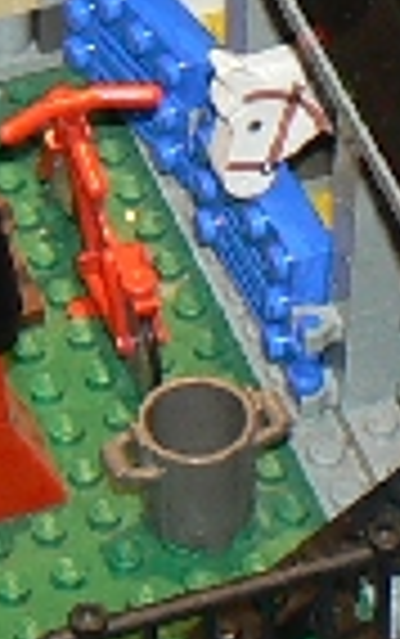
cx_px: -162
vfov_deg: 7.5
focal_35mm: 275
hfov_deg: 4.8
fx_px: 4787
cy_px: -423
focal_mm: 6
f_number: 2.8
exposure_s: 1/30
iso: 100
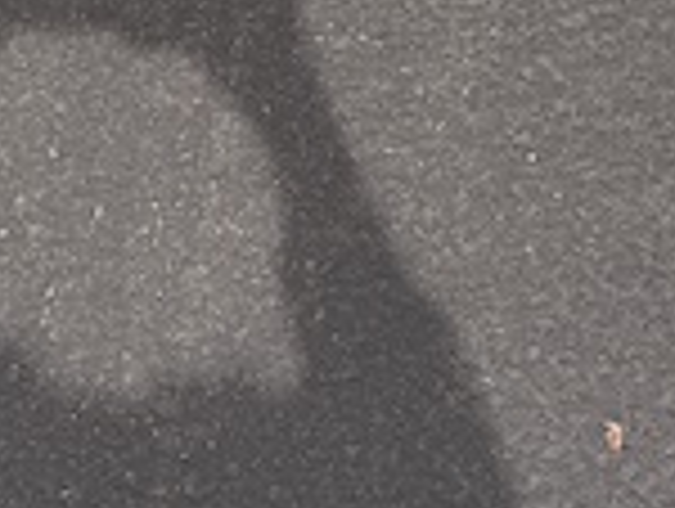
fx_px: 2500
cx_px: 522
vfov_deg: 10.2
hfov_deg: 15.3
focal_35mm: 128
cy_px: -688
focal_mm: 6.76
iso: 80
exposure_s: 1/2611
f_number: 1.78
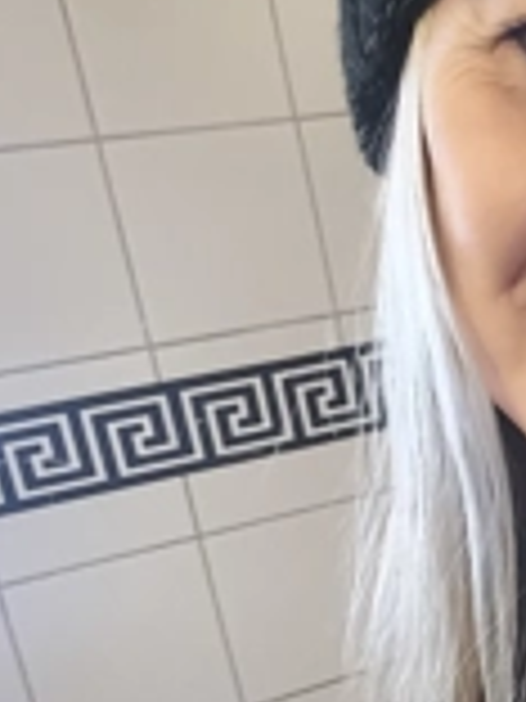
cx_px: 670
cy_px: 621
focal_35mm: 64
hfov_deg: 21.0
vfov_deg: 29.1
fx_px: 1297
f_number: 2.2
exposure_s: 1/25
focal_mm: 2.22
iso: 1250
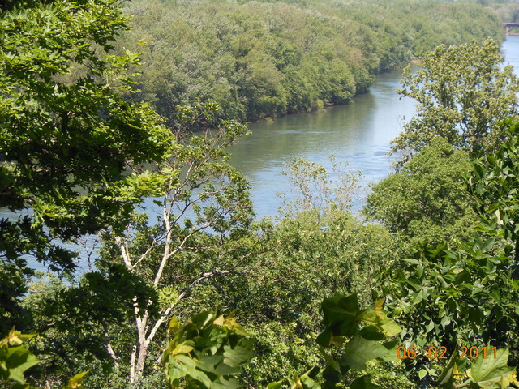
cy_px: 194
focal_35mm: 166
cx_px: 260
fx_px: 2489
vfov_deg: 8.9
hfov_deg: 11.9
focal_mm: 29.8
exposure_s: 1/160
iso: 80
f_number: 5.5
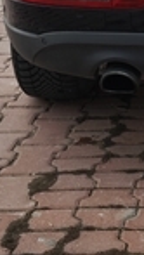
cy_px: -85
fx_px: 690
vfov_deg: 19.2
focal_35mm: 102
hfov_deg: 11.2
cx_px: 248
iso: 80
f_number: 2
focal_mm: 8.72
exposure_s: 1/100
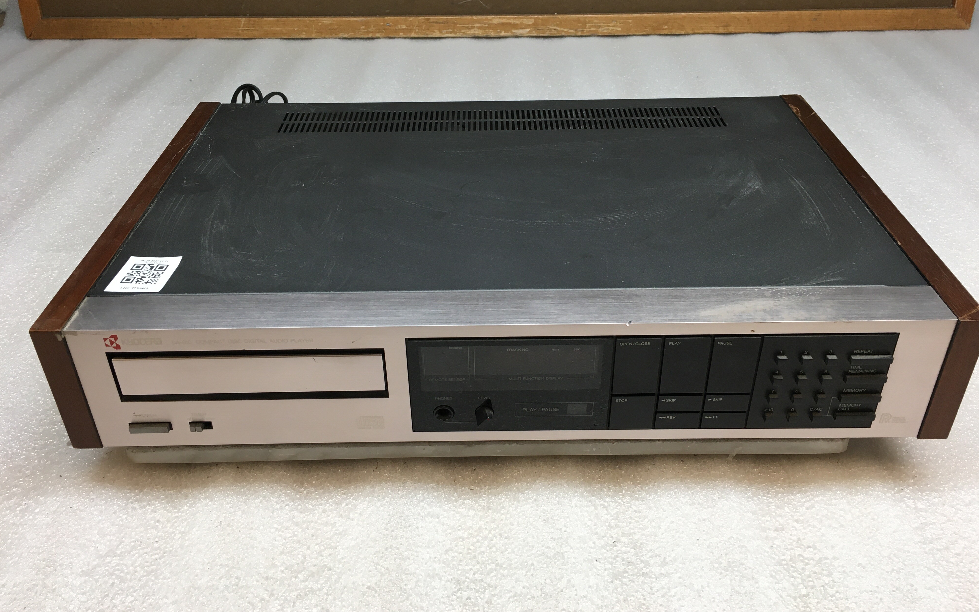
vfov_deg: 40.6
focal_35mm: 31
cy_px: 278
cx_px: 488
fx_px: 827
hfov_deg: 61.2
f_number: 2.2
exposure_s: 1/40
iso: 25
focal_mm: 4.15
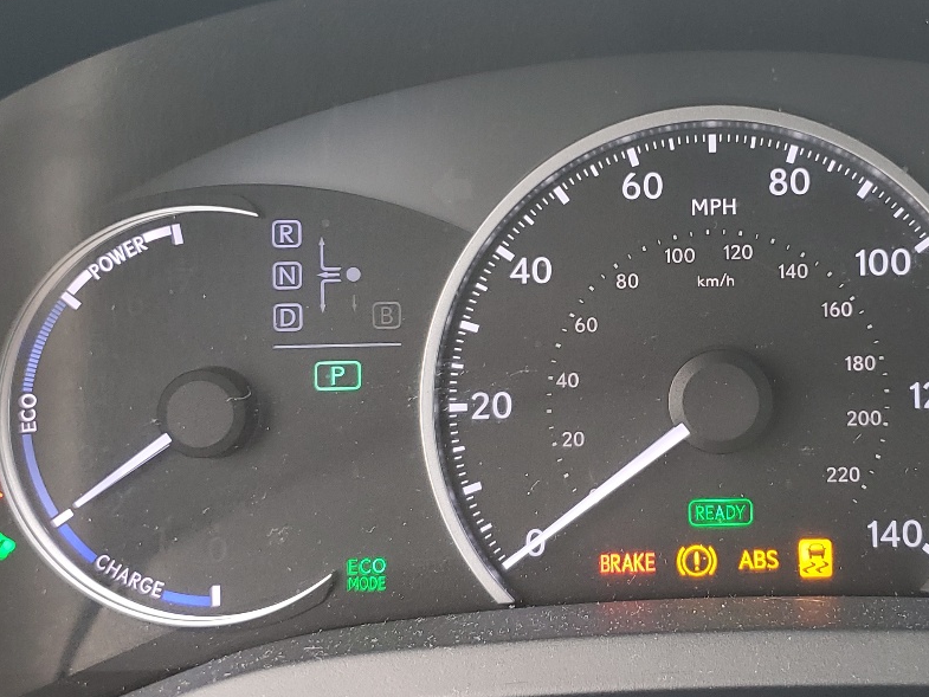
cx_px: 679
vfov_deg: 27.5
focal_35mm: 53
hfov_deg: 35.5
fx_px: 1423
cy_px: 328
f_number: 1.5
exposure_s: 1/50
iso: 55
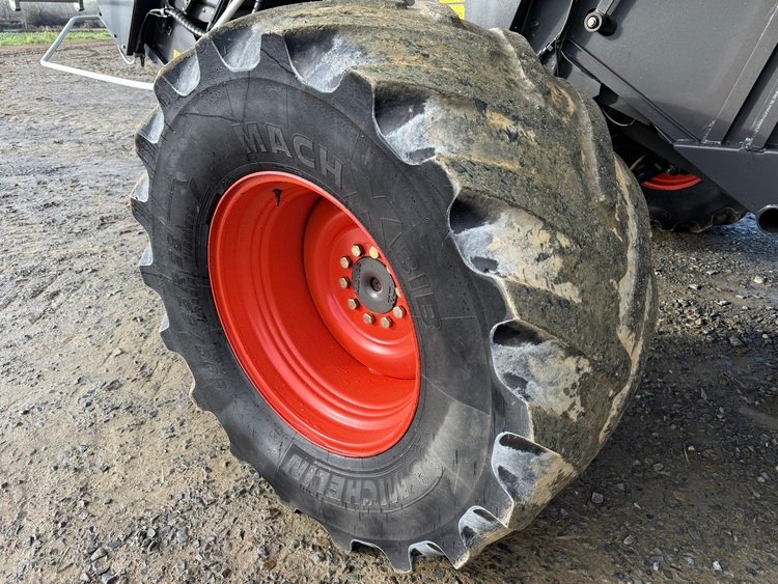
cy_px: 292
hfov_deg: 71.6
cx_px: 389
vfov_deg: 56.8
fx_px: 540
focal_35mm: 24
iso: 80
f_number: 1.78
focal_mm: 6.76
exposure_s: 1/735
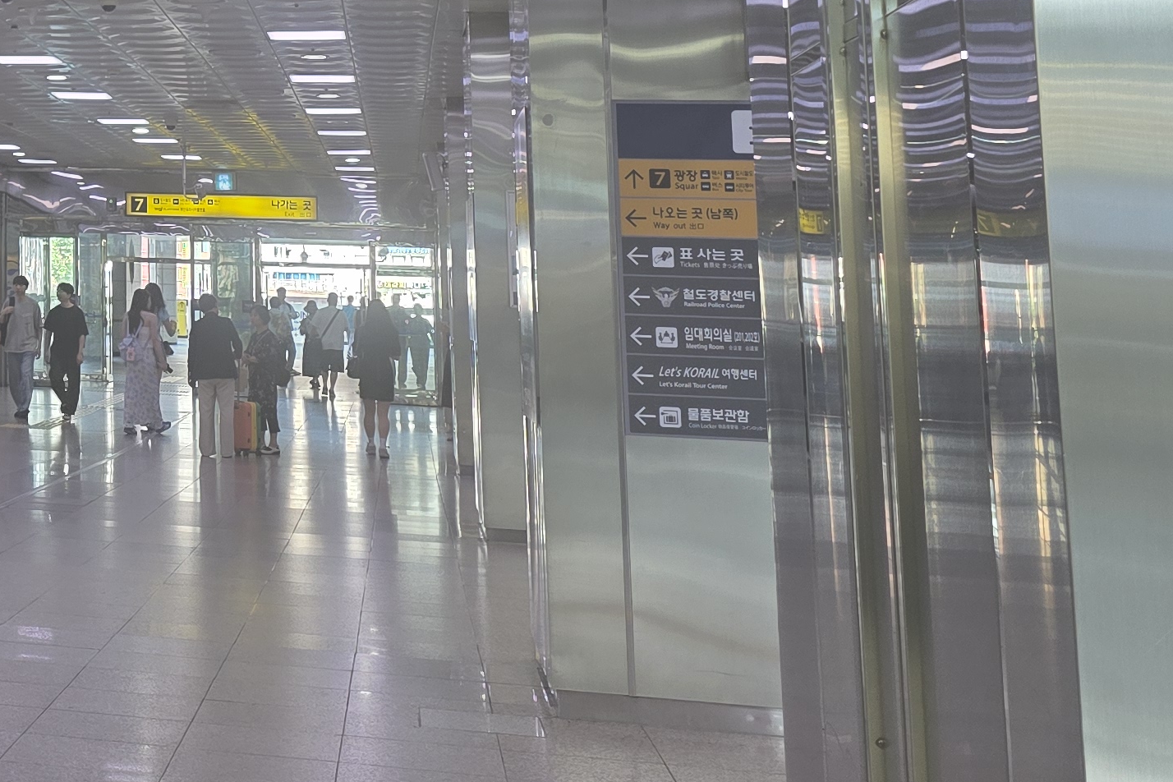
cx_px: -337
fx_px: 2183
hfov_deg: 25.9
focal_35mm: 67
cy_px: -37
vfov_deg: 19.6
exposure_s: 1/120
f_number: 1.7
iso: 80
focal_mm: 6.3
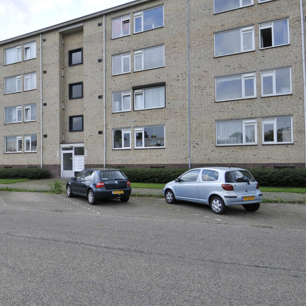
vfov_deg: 59.1
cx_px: 77
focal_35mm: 27
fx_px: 270
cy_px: 152
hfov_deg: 56.2
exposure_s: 1/250
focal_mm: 14
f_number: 9
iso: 200
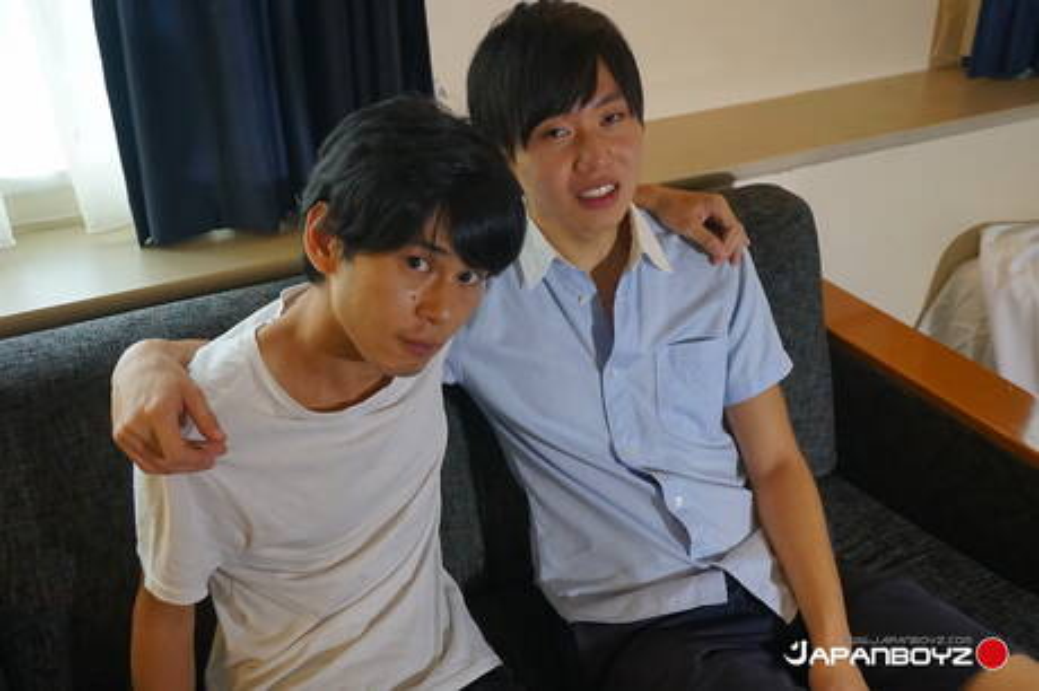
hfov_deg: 51.9
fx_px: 1067
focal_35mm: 37
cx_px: 520
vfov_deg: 35.9
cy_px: 346
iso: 1250
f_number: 4.5
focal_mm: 25
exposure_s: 1/160
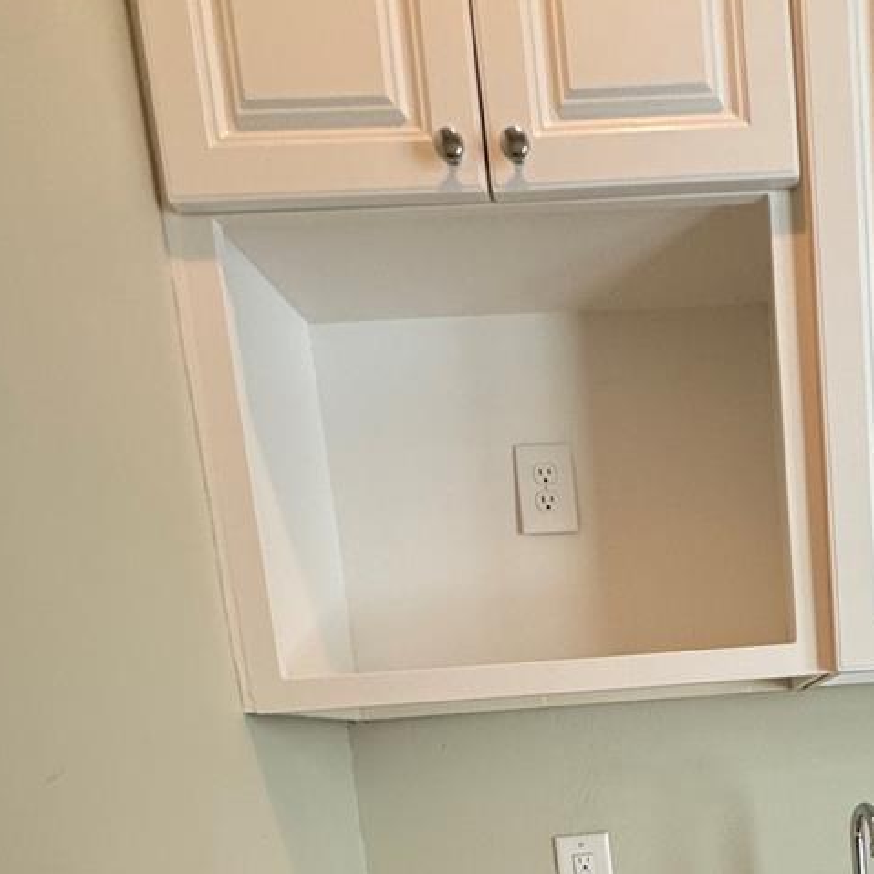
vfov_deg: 44.6
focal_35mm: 31
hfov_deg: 48.4
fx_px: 886
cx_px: 743
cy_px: 876
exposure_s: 1/60
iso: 250
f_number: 2.2
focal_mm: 2.22
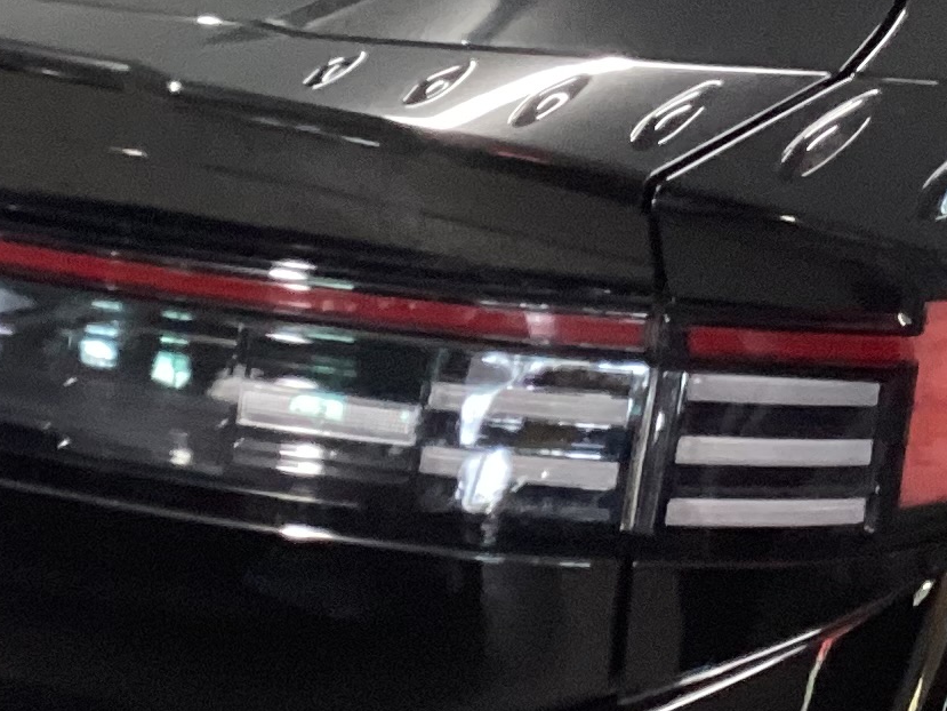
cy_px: 94
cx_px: 480
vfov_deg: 12.1
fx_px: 3338
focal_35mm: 122
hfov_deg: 16.1
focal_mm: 3.3
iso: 320
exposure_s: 1/30
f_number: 2.4
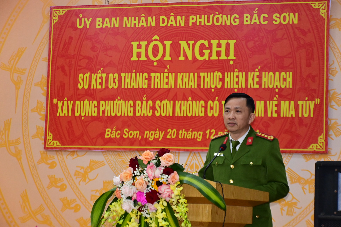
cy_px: 114
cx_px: 170
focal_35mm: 112
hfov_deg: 18.3
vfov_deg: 12.2
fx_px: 1061
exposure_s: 1/200
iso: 2500
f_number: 5
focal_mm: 75
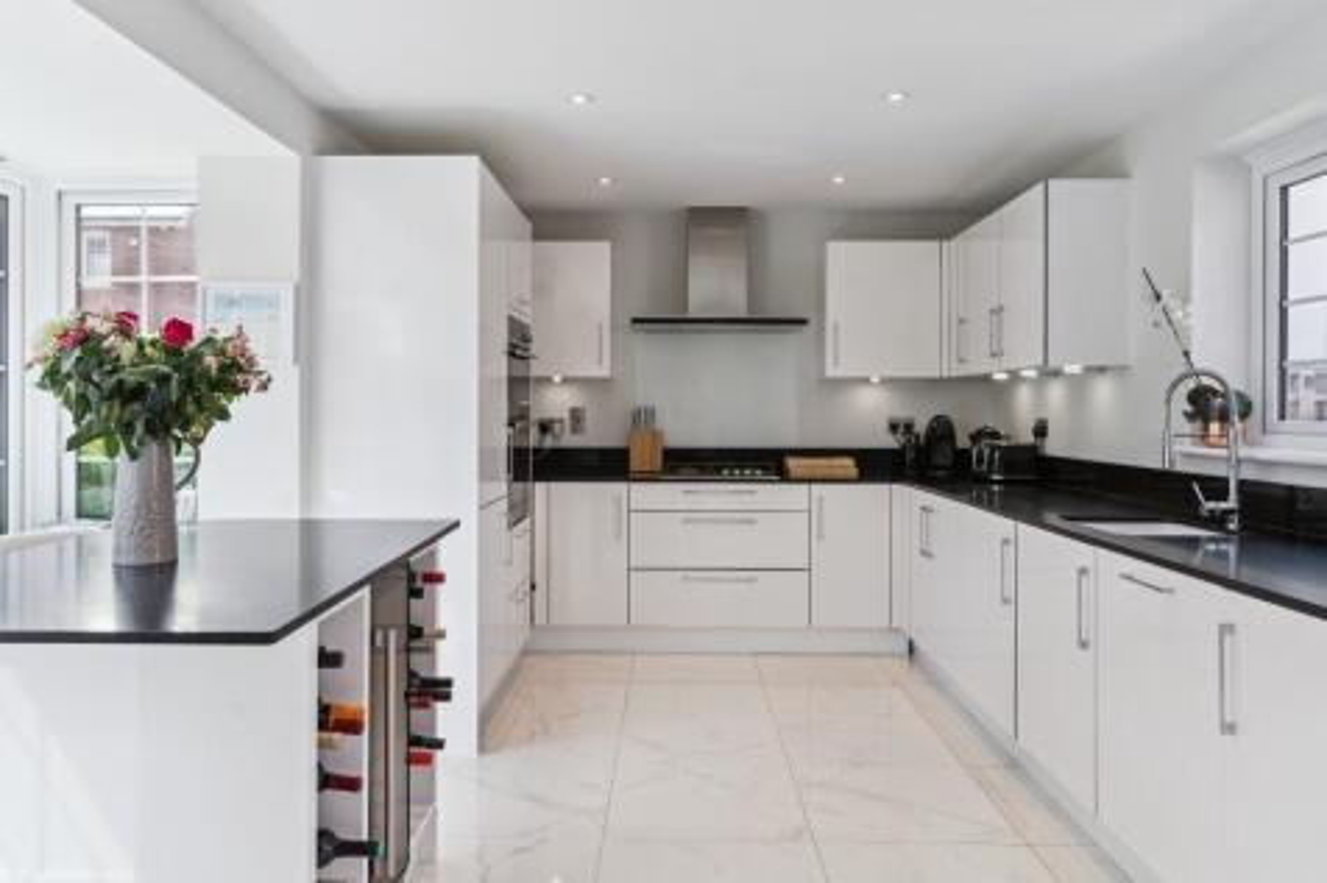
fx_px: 921
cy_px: 442
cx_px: 664
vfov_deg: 51.3
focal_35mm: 25
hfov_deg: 71.5
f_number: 6.3
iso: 800
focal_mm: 25
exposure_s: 1/320
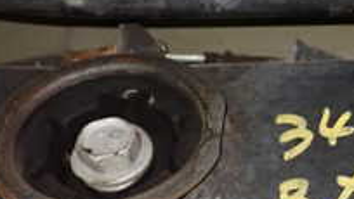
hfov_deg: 20.8
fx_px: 902
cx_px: 415
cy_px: 199
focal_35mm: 96
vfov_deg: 12.5
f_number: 2.3
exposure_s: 1/20
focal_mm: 5.4
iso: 800
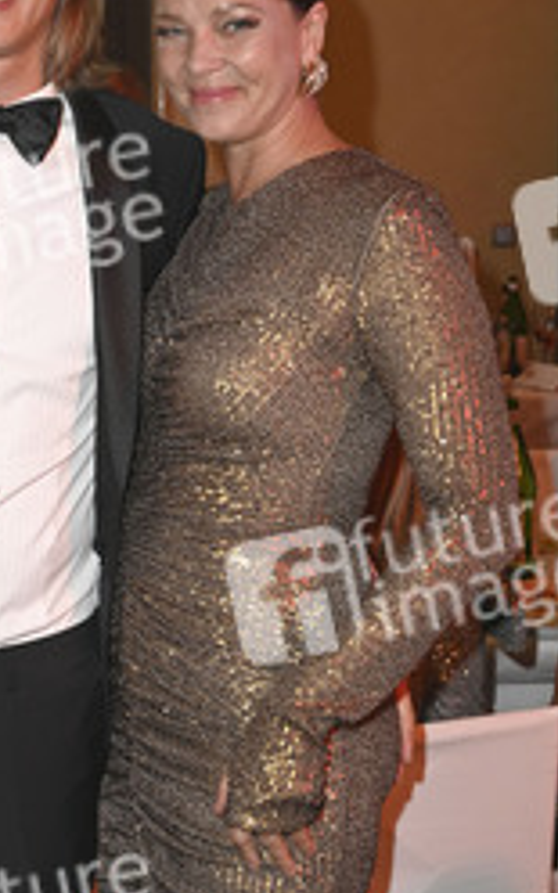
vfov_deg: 27.8
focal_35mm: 74
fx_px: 1801
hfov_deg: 17.4
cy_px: 400
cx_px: 83
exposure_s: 1/60
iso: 1600
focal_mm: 45
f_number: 5.6
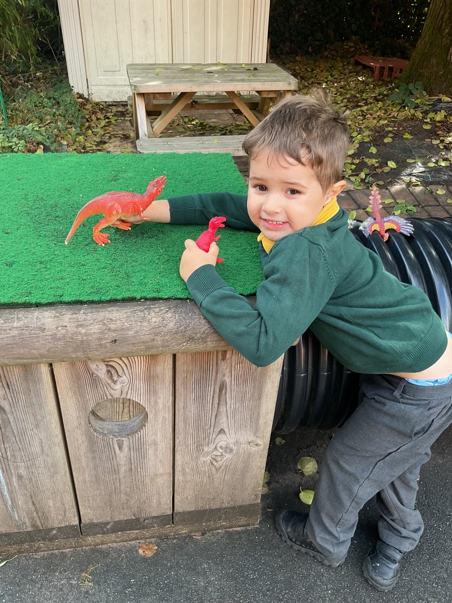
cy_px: 302
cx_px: 226
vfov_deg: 61.7
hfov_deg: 48.2
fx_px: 505
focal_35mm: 29
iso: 16
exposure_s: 1/171
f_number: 1.8
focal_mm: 3
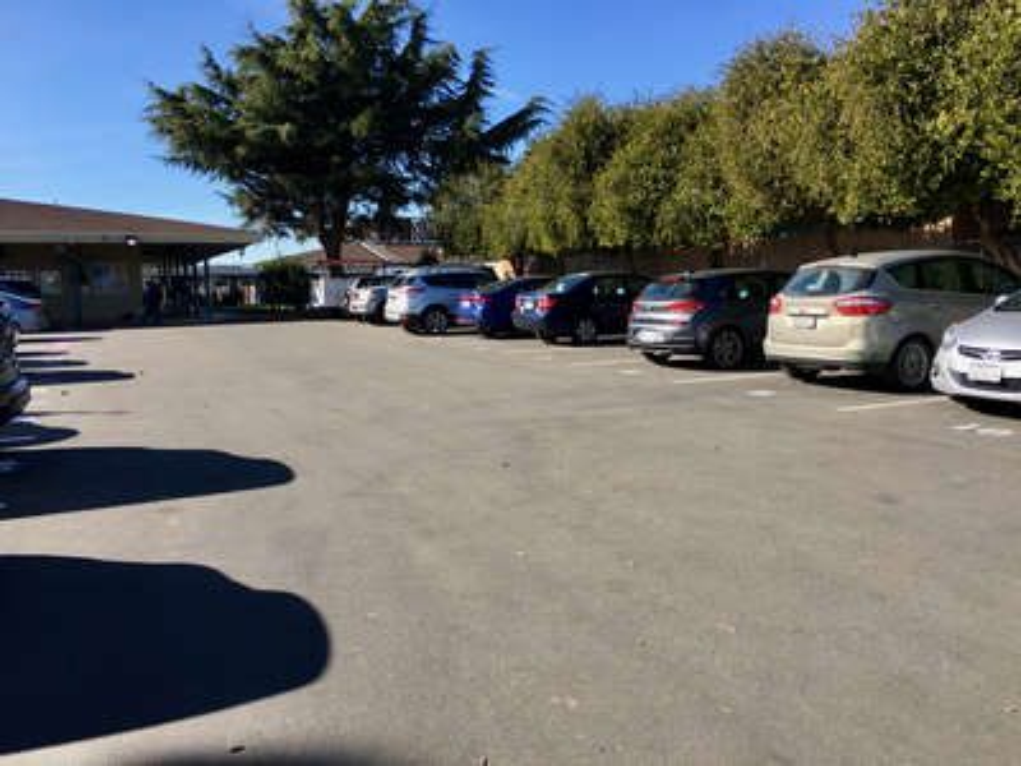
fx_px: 855
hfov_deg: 61.7
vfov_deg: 48.2
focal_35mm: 29
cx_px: 510
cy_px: 383
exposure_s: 1/1054
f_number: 2.2
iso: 25
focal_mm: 4.15
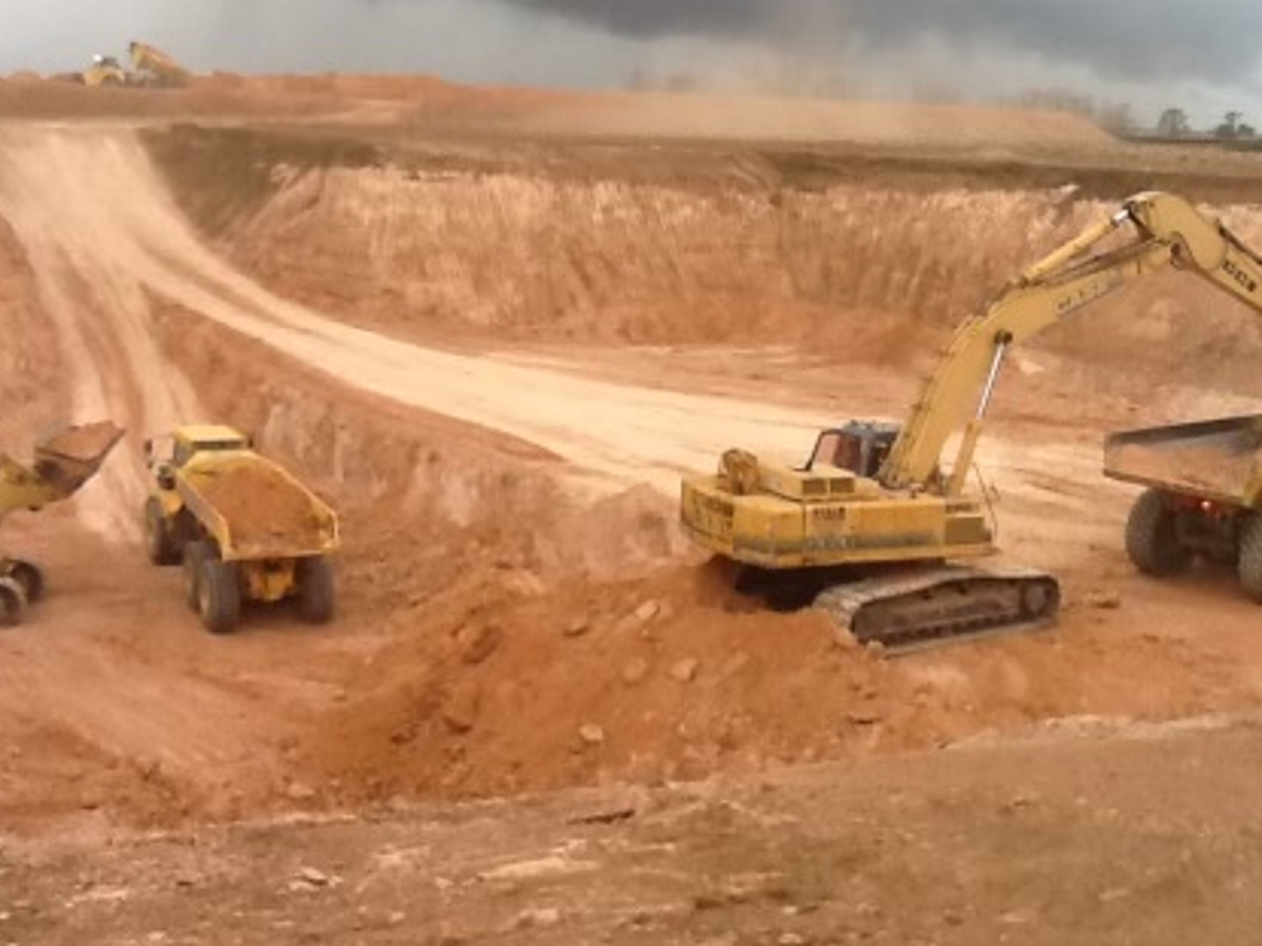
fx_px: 1349
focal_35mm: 37
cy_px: 432
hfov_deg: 50.1
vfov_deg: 38.6
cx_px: 684
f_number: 2.4
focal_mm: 2.03
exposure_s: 1/40
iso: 80
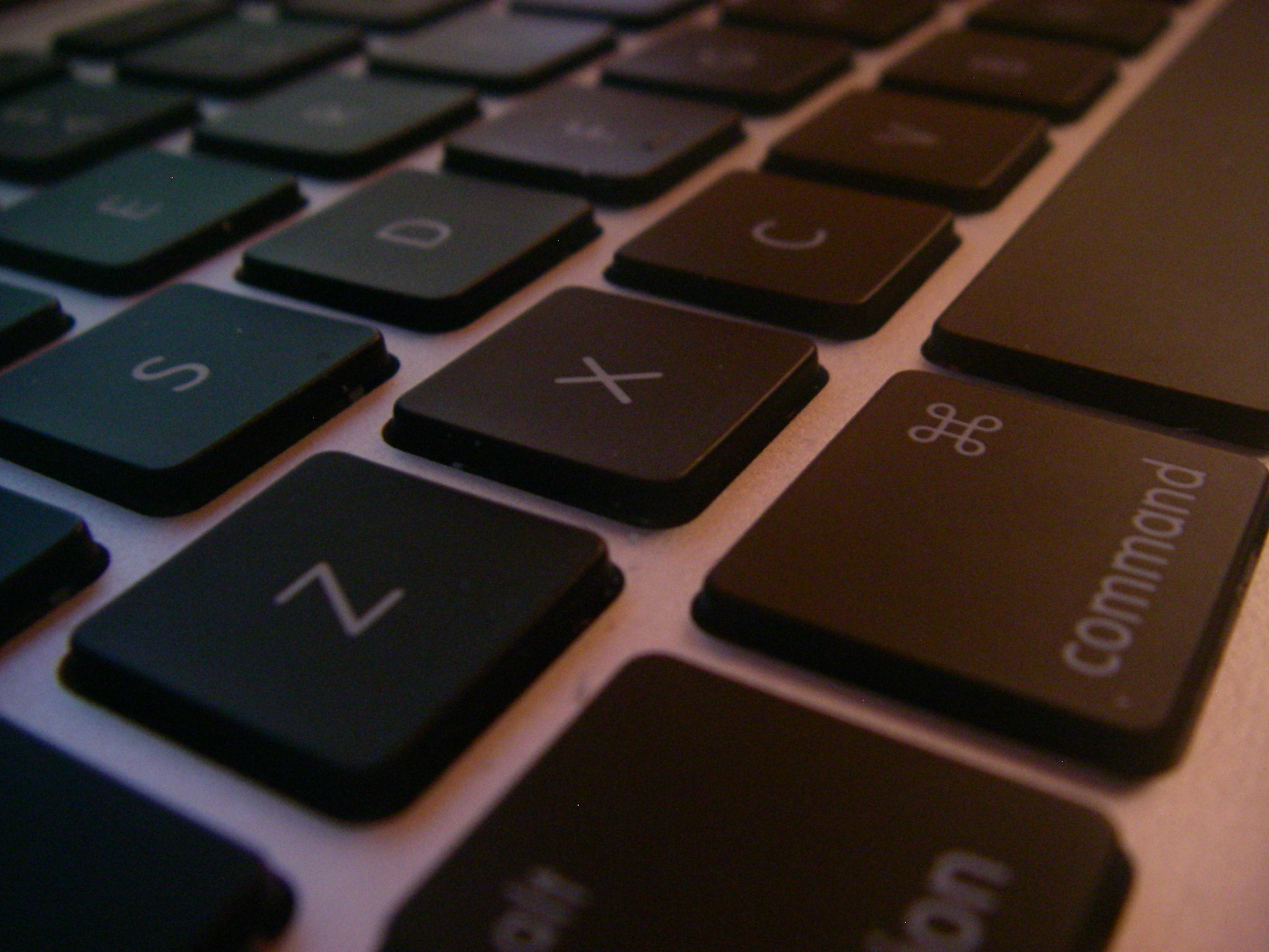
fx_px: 1393
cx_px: 634
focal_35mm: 38
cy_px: 476
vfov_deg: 37.7
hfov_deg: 49.0
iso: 400
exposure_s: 1/4
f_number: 3.3
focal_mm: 6.3
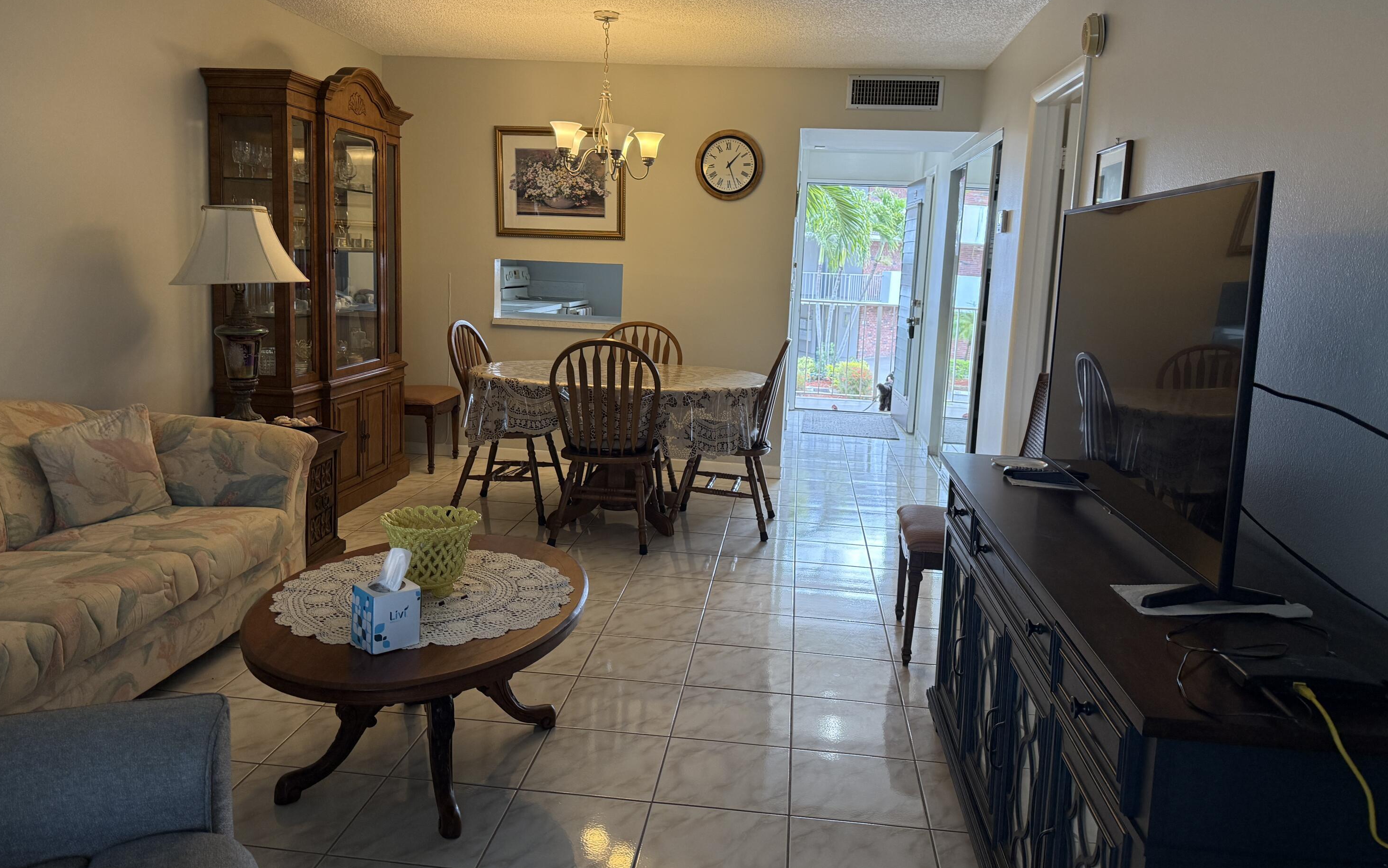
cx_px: 706
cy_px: 399
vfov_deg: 47.6
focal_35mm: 26
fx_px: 984
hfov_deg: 70.4
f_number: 1.78
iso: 250
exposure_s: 1/120
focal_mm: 6.76
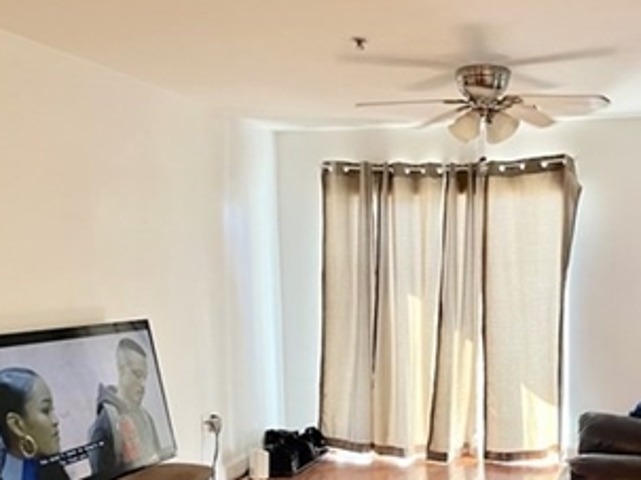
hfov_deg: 42.0
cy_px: 336
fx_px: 814
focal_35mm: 44
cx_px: 461
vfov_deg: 32.5
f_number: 1.6
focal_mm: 5.1
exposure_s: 1/60
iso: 320
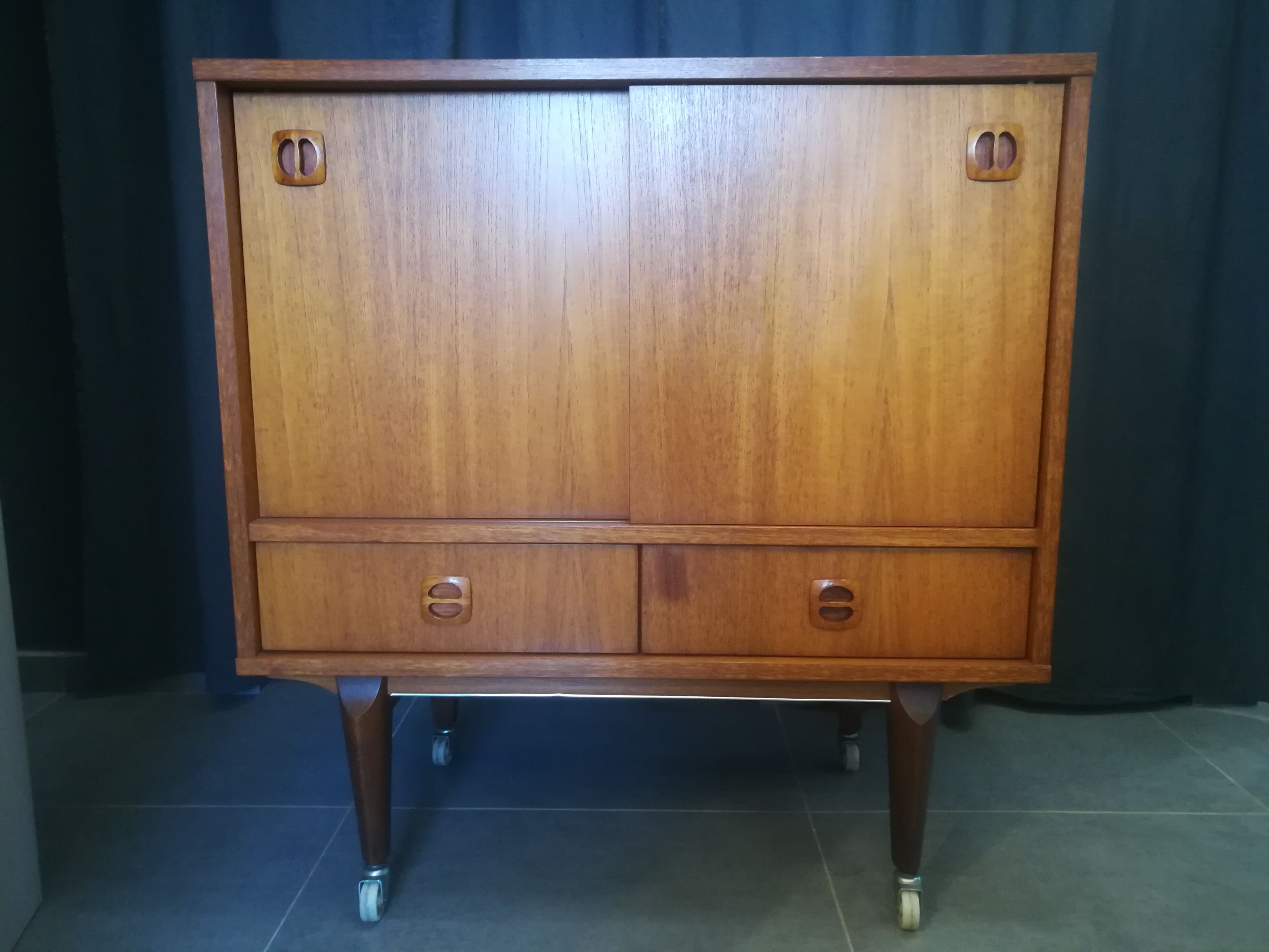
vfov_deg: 53.1
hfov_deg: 67.3
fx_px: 953
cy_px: 476
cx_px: 634
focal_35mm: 26
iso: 640
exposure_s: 1/14.3
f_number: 2.2
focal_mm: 3.83
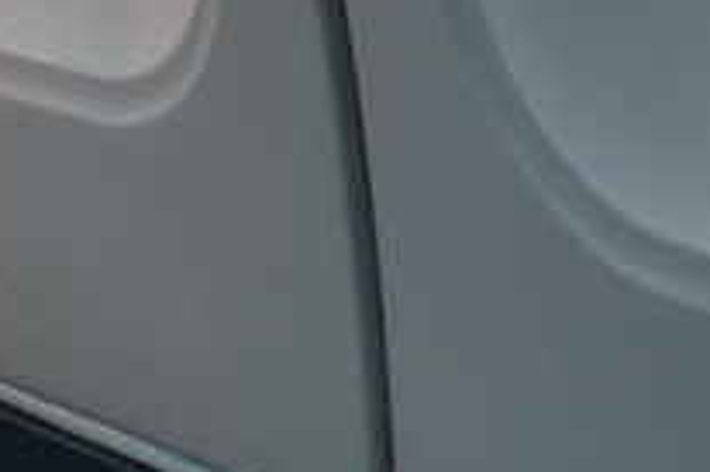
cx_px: -355
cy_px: -598
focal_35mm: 243
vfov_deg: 5.5
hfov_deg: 8.3
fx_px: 4789
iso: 250
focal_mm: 50
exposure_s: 1/200
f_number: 4
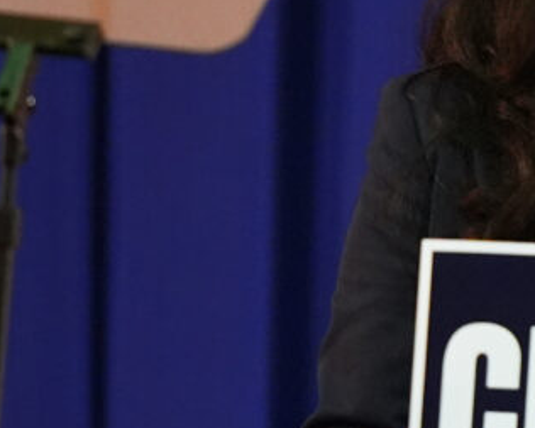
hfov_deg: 1.1
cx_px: 726
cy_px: 207
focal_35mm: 1825
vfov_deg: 0.8
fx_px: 28906
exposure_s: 1/250
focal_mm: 400
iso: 4000
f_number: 2.8
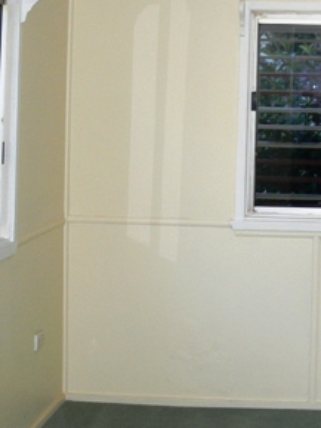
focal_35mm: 83
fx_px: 1025
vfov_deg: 23.2
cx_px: 324
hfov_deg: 17.4
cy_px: 93
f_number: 2.8
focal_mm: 6
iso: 80
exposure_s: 1/80
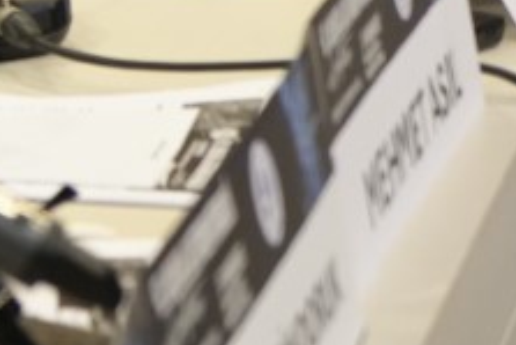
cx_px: -553
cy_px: -335
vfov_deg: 4.2
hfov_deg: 6.1
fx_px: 4676
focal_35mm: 326
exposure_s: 1/160
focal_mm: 70
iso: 3200
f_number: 4
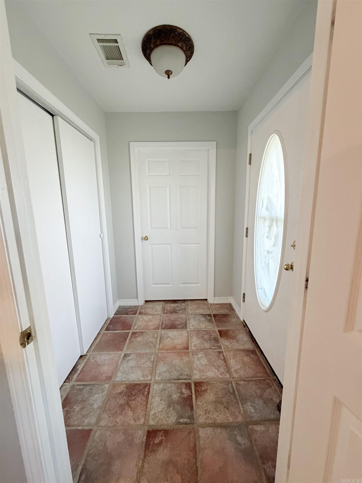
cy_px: 242
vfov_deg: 102.1
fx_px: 195
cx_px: 181
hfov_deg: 85.7
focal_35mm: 14
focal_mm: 2.22
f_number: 2.2
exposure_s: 1/60
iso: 320
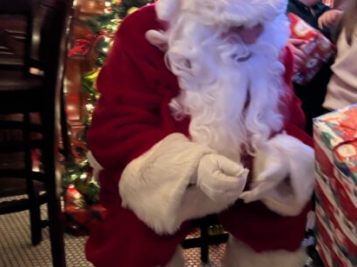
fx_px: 392
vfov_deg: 37.6
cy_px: 113
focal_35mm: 38
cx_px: 255
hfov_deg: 47.6
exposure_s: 1/30
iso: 640
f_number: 1.5
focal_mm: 5.7
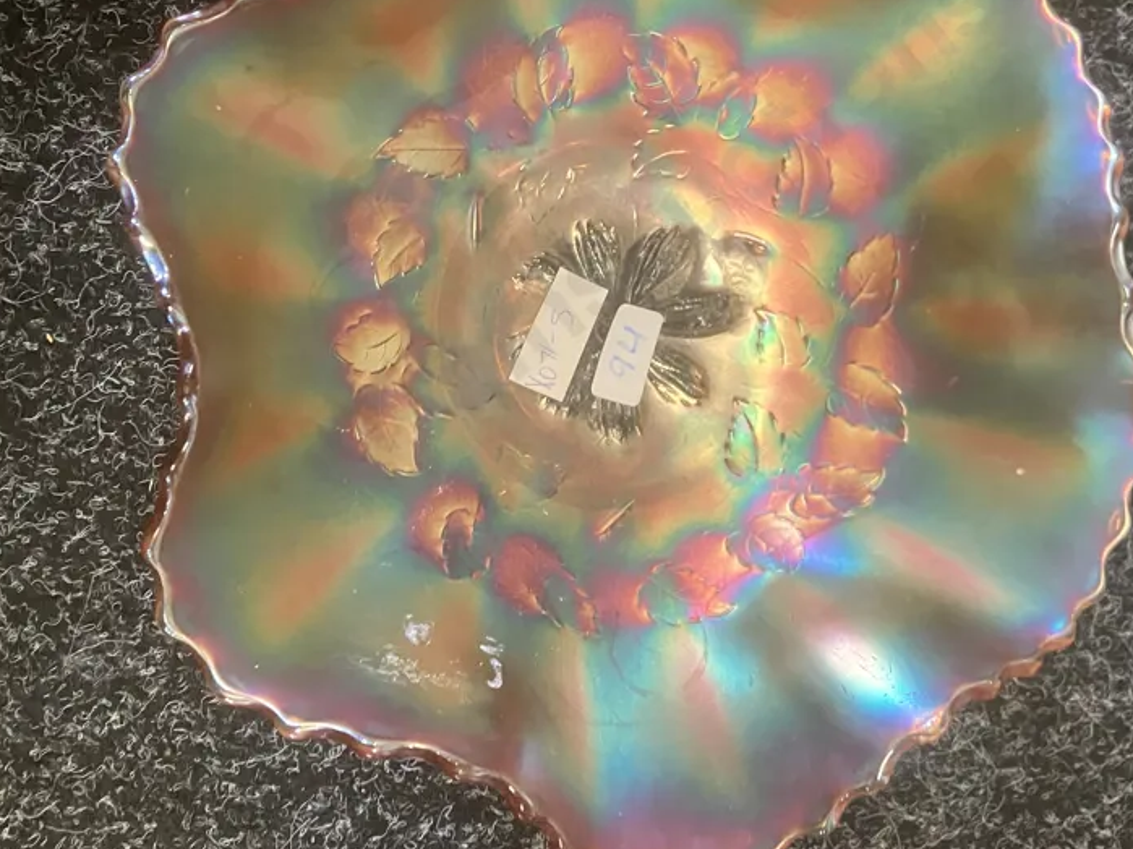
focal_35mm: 41
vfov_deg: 34.9
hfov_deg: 45.8
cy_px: 297
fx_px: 1342
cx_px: 579
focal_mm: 3.99
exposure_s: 1/33
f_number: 1.8
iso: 320
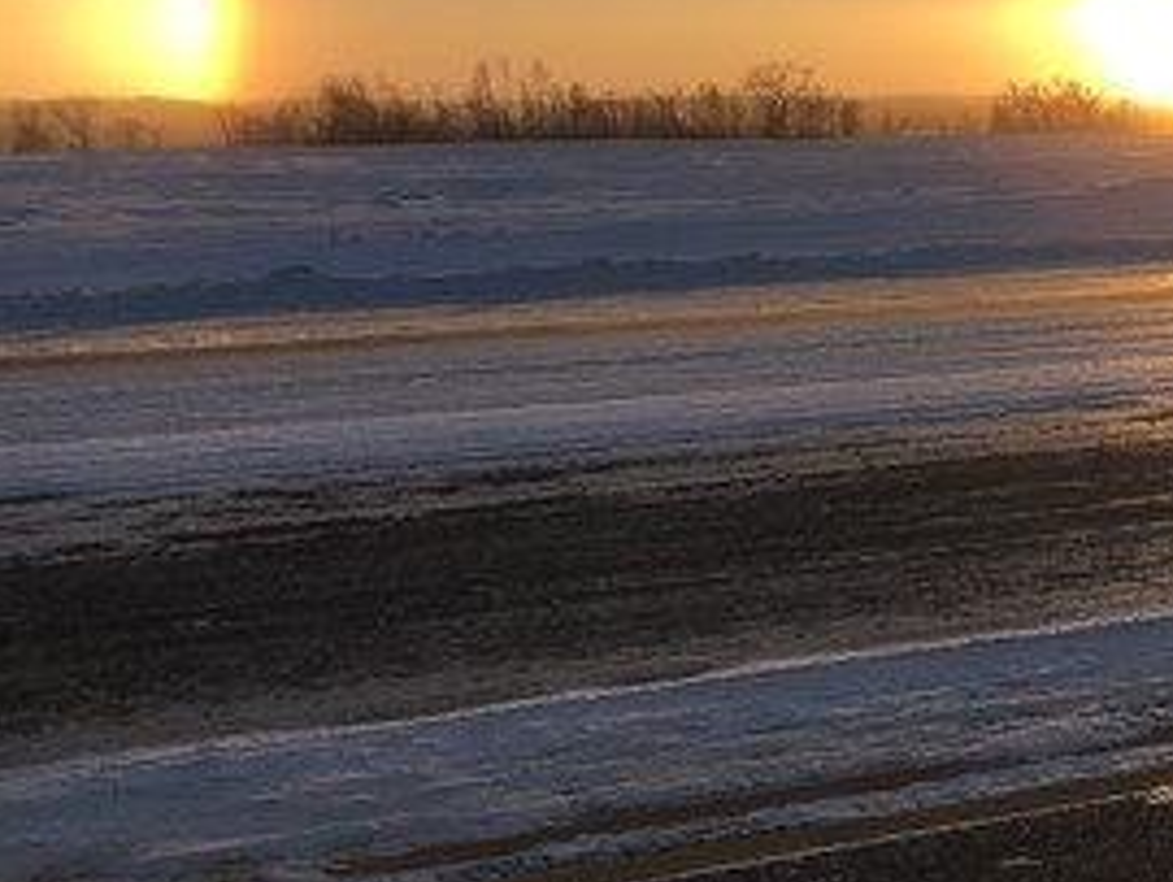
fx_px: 2408
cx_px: 1201
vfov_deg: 20.2
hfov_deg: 25.8
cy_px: 13
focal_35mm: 71
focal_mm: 3.99
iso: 20
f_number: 1.8
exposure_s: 1/2088
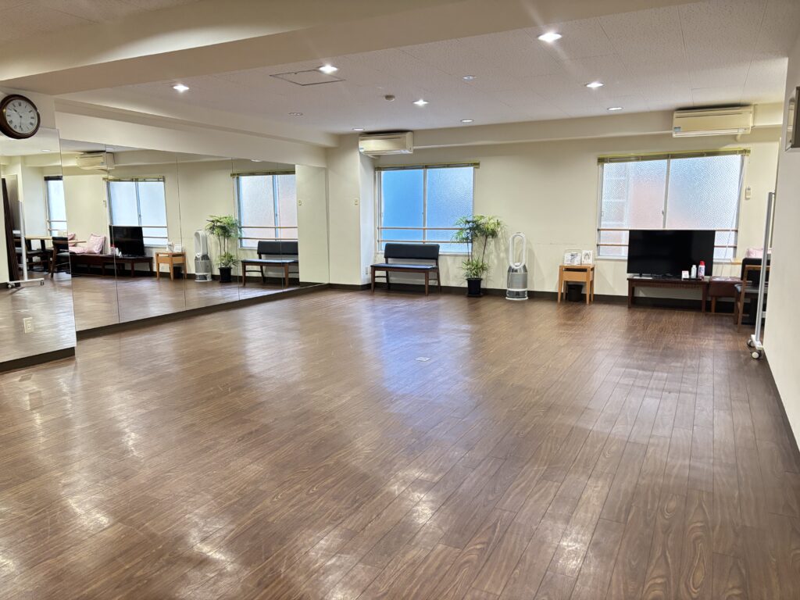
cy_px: 300
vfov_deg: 53.1
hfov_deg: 67.3
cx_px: 400
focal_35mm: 26
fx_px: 601
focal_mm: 5.96
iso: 400
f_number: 1.6
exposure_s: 1/60
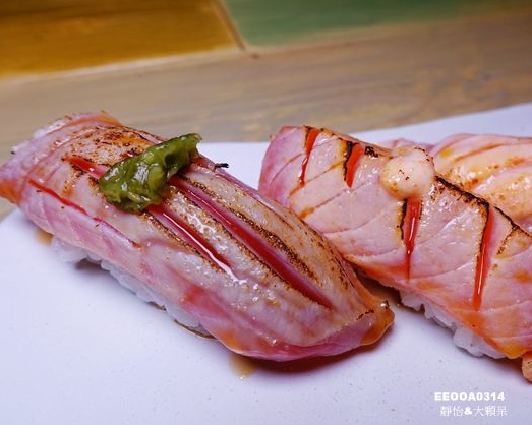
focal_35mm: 28
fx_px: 441
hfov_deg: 61.8
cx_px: 313
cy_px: 207
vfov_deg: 51.5
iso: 125
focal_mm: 8.8
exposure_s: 1/100
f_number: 4
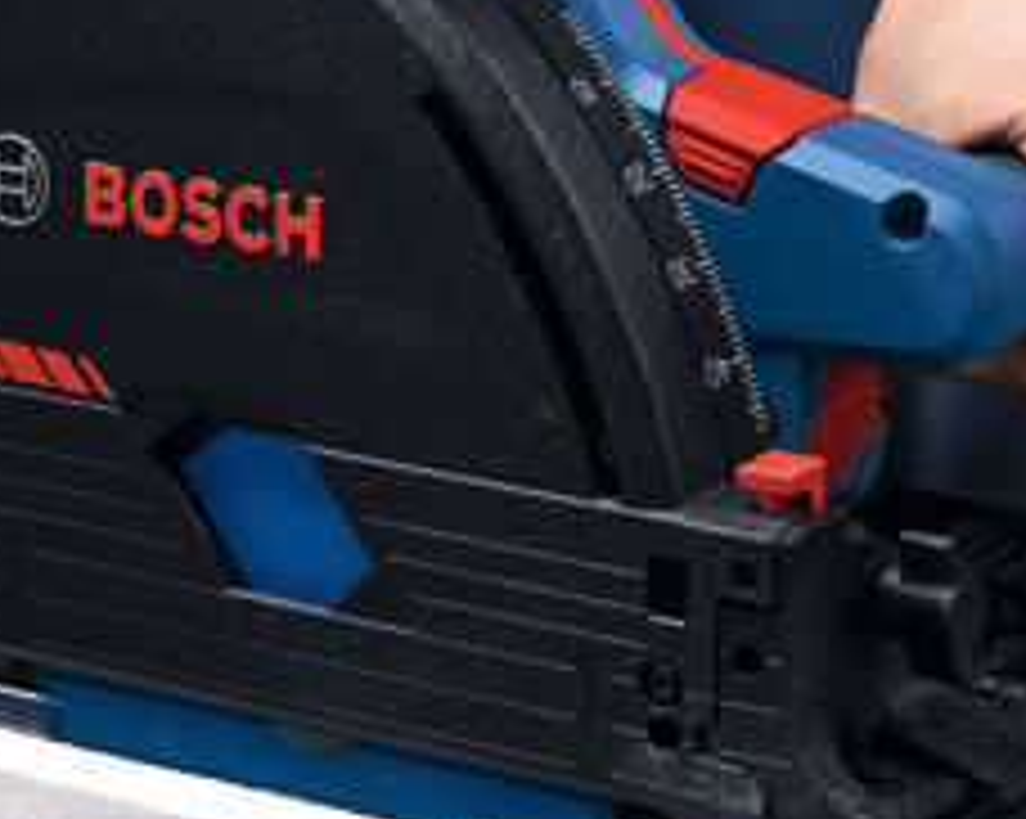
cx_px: 252
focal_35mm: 155
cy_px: 430
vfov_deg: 10.0
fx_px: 4703
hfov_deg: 12.4
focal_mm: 47
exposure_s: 1/125
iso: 800
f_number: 5
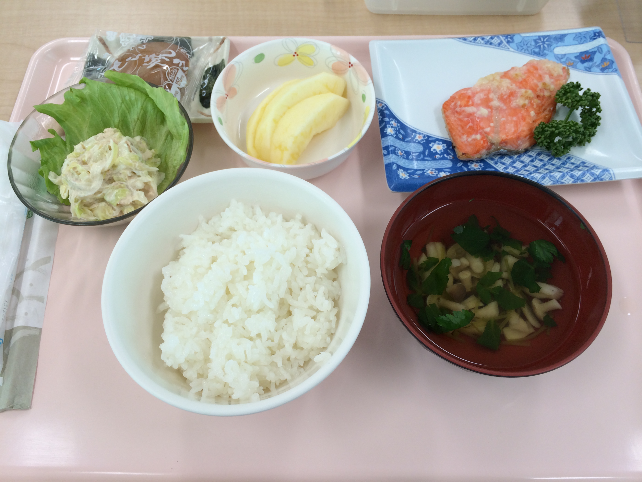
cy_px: 241
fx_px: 556
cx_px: 321
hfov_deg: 60.0
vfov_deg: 46.8
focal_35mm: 30
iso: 40
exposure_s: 1/60
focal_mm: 4.12
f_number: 2.2
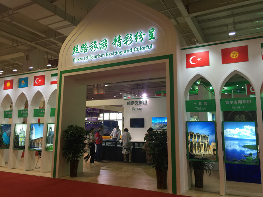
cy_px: 98
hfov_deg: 61.7
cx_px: 132
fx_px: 220
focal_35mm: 29
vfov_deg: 48.2
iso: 32
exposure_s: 1/33
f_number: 2.2
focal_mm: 4.15
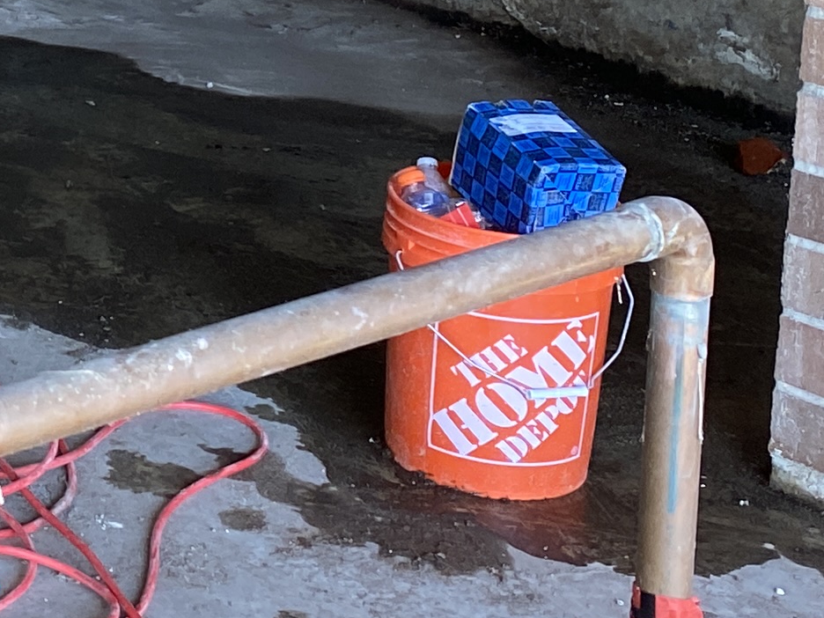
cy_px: -254
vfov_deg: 12.7
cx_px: -486
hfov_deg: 15.8
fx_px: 2666
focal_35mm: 112
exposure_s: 1/121
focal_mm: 4.25
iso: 125
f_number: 1.8
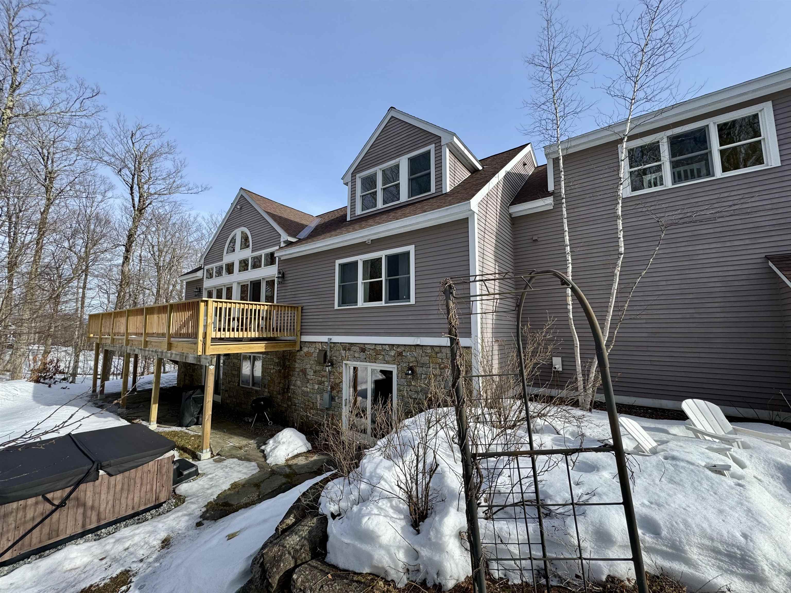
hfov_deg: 102.1
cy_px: 296
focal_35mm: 14
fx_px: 320
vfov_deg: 85.7
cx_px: 396
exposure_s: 1/700
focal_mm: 2.22
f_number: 2.2
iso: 40
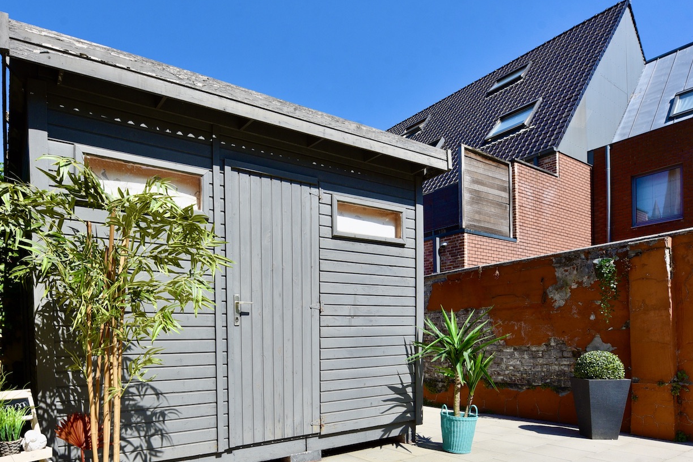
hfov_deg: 77.5
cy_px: 345
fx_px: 424
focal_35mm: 22
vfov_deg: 54.6
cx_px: 272
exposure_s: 1/400
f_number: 10
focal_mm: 14
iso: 200
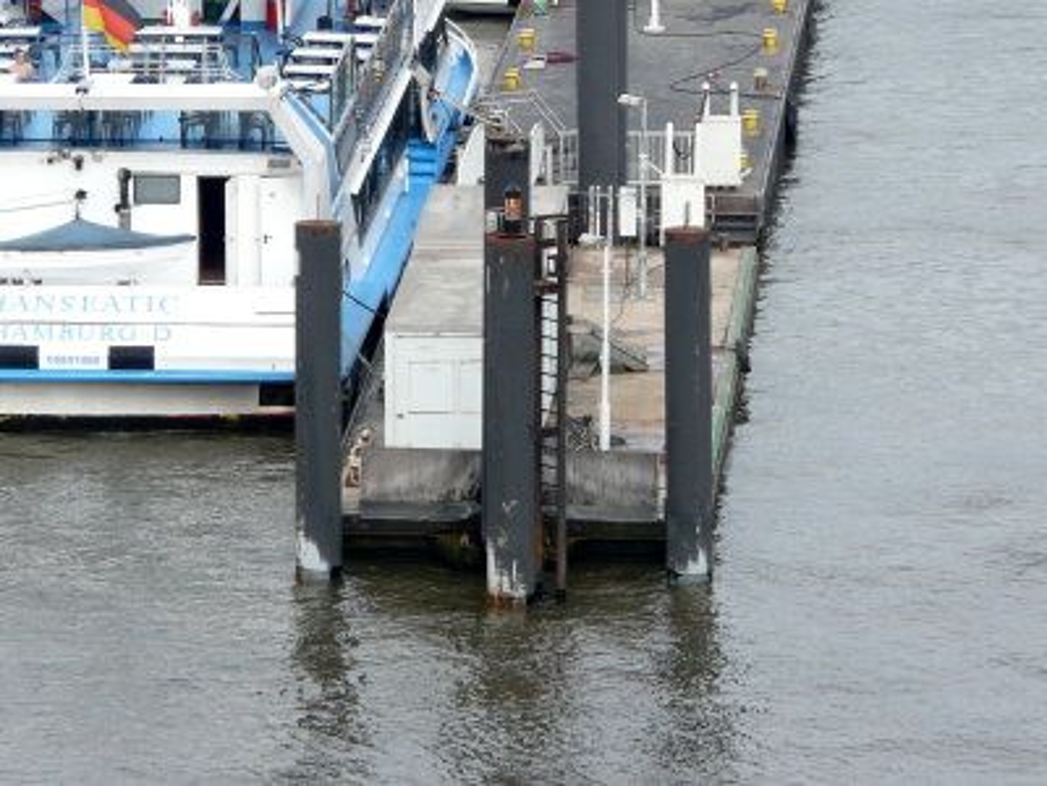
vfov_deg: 4.8
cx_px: 524
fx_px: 9346
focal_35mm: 309
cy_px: 393
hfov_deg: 6.4
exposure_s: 1/250
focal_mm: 50.7
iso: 100
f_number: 5
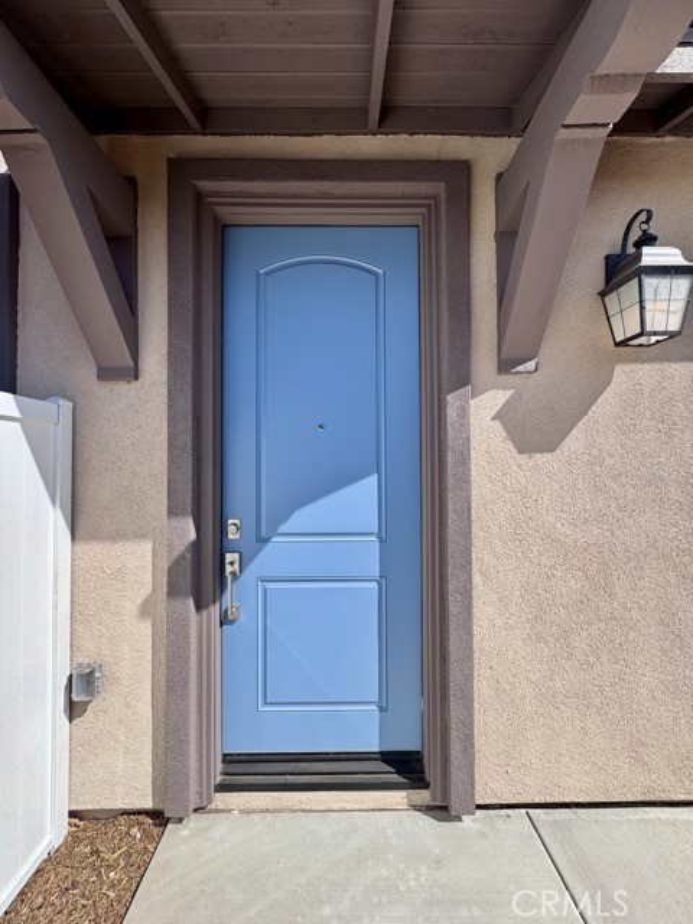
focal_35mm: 14
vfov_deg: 102.1
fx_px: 374
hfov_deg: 85.7
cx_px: 346
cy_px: 462
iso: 50
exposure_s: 1/1449
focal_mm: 2.22
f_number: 2.2
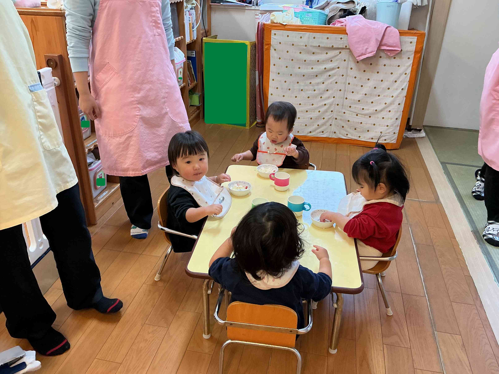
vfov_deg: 48.2
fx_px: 418
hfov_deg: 61.7
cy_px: 187
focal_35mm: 29
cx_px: 250
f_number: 1.8
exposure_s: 1/60
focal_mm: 3
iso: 100
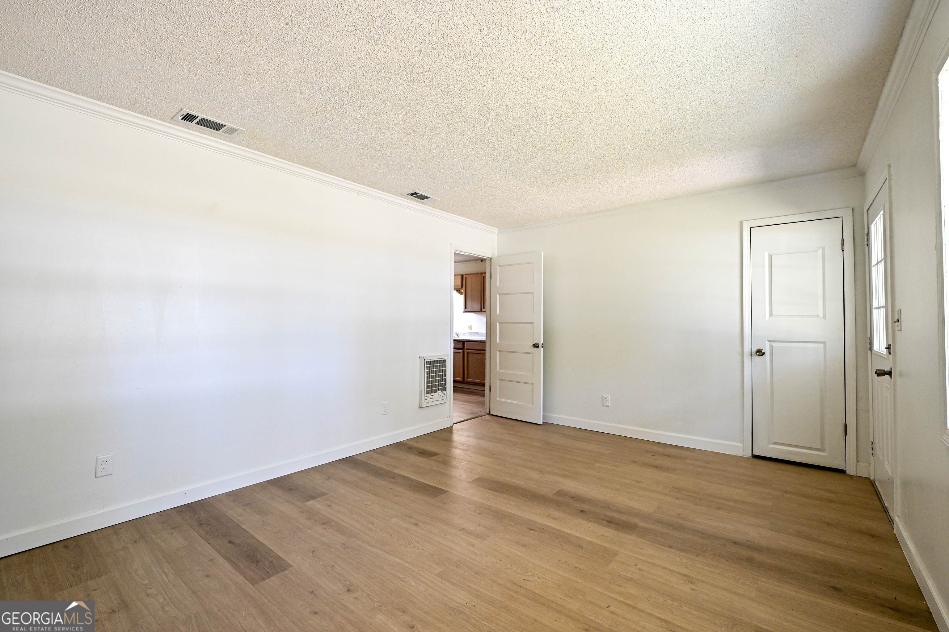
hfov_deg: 98.5
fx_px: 409
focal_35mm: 16
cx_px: 474
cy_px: 316
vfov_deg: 75.5
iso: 1250
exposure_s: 1/50
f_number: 8
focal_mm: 15.5
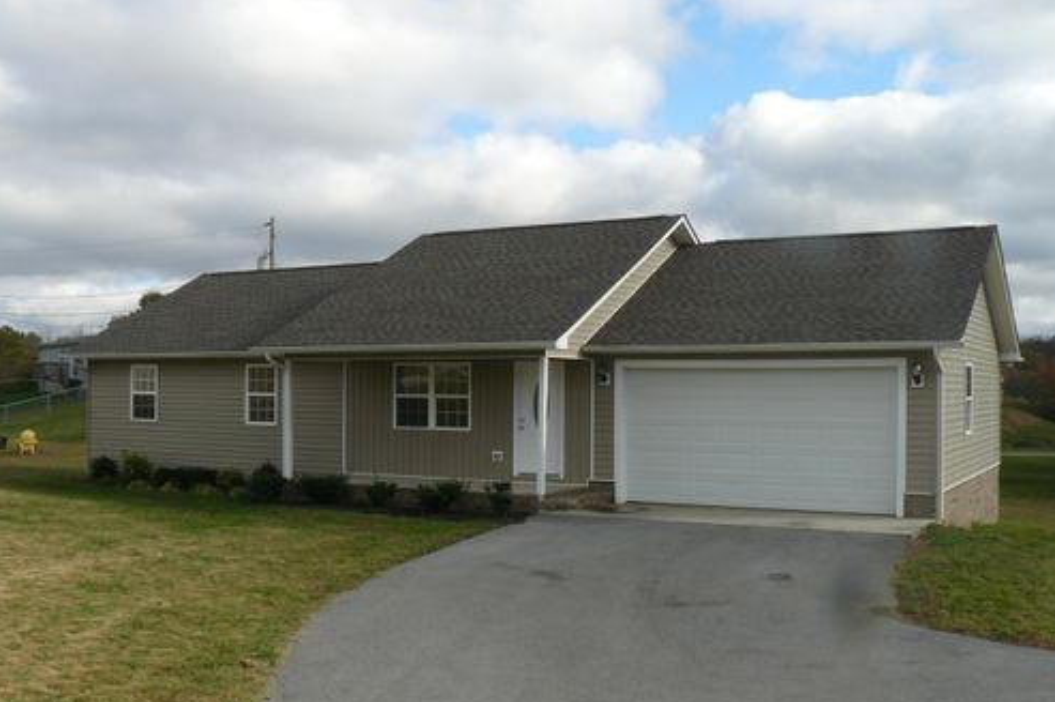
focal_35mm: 38
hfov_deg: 50.7
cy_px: 363
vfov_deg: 35.0
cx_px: 529
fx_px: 1113
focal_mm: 6
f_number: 5.6
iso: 100
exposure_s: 1/320
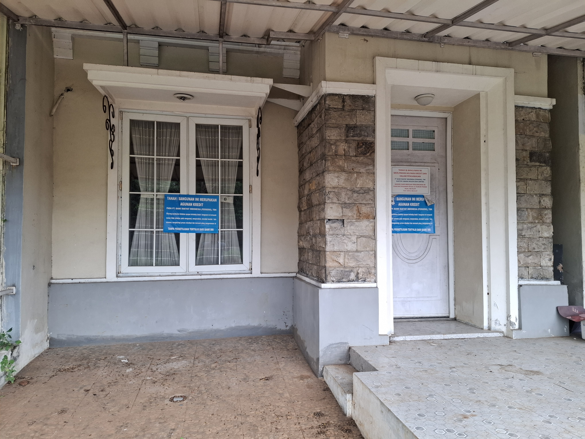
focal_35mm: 23
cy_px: 220
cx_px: 292
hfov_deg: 73.9
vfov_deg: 58.9
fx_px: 389
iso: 100
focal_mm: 5.54
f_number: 1.8
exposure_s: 1/100
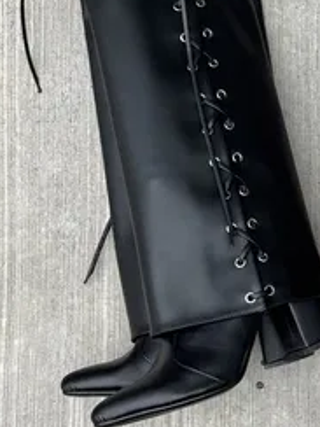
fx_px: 1294
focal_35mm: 105
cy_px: 76
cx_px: 332
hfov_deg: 13.9
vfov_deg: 18.5
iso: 64
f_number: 1.78
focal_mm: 6.76
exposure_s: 1/1094
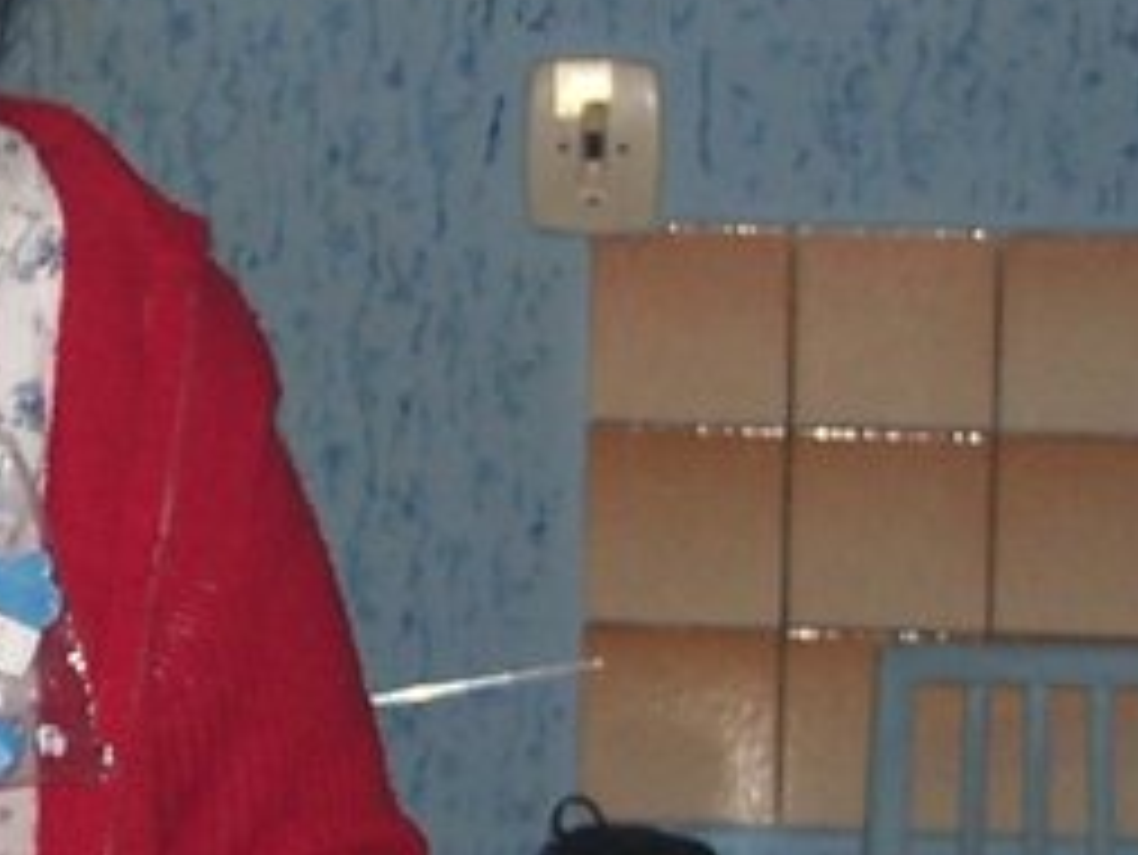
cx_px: -180
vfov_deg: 8.0
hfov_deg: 10.5
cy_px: 441
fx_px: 6085
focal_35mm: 185
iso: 100
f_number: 2.8
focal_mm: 8
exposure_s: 1/60
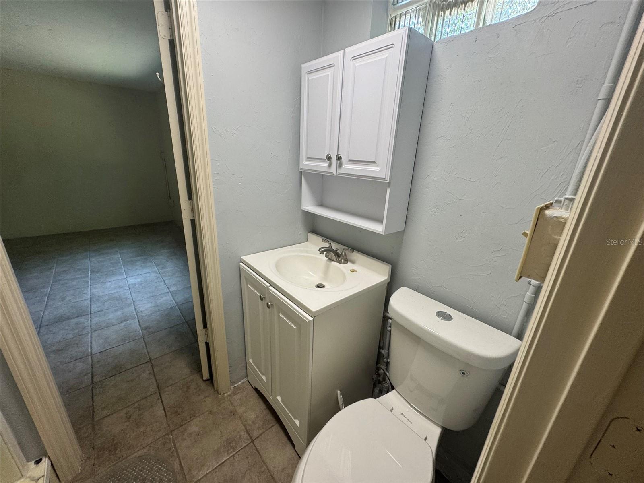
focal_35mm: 14
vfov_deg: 85.7
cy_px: 242
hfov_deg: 102.1
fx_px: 260
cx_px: 322
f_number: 2.2
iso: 160
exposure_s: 1/120
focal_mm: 2.22
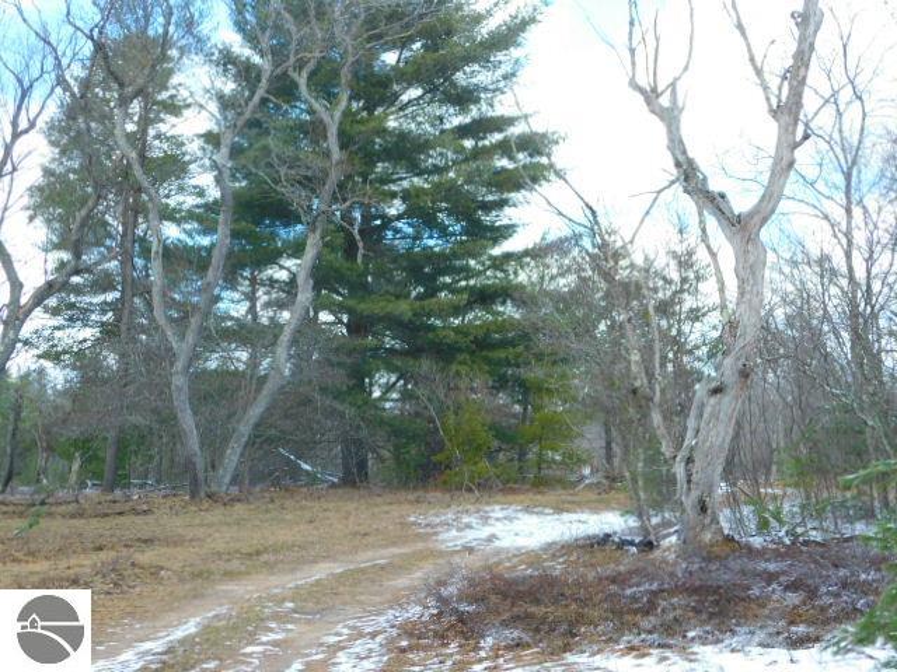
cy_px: 336
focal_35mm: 59
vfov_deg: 24.8
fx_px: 1529
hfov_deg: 32.7
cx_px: 448
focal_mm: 10.4
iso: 125
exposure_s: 1/200
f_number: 4
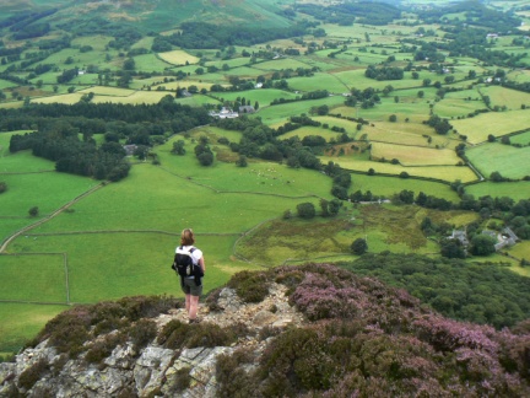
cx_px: 265
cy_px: 199
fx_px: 551
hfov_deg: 51.4
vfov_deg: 39.7
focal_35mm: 36
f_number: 4
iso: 80
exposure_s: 1/100
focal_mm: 6
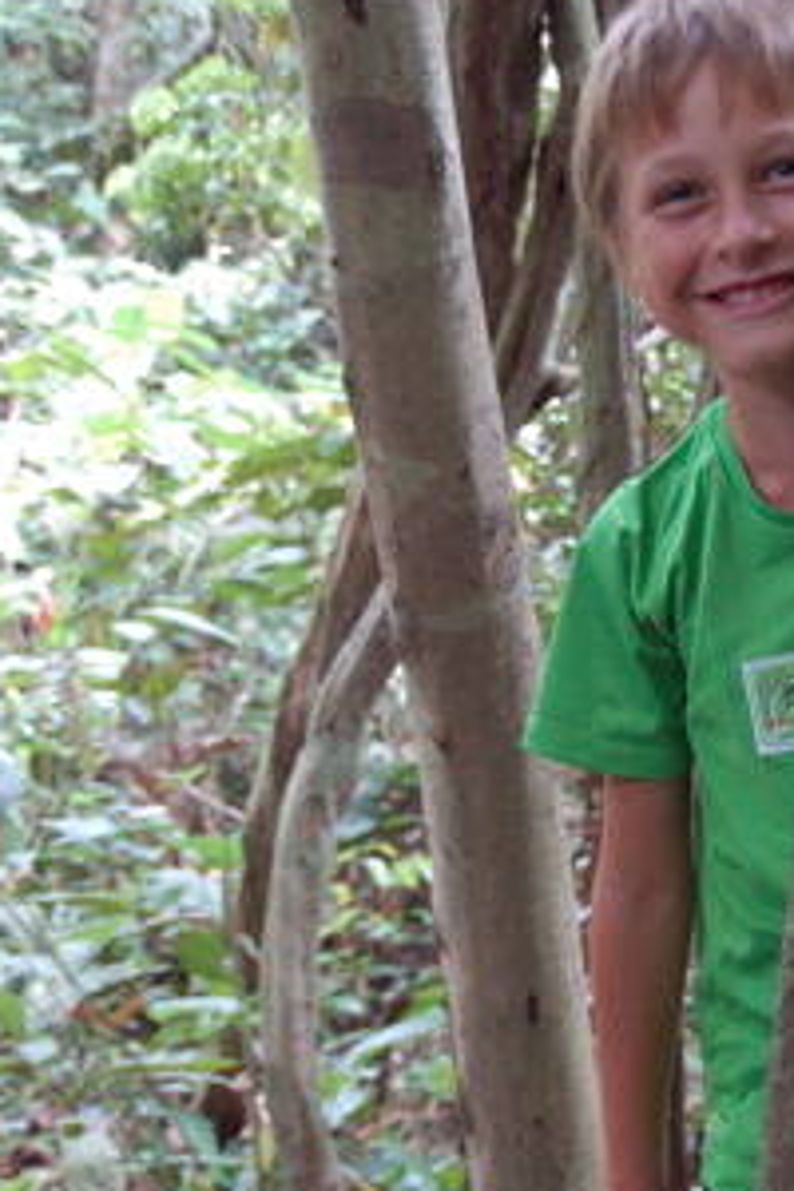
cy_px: 659
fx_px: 2911
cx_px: 715
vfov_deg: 23.1
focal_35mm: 88
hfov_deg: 15.4
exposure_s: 1/25
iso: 1600
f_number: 4.2
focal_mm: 32
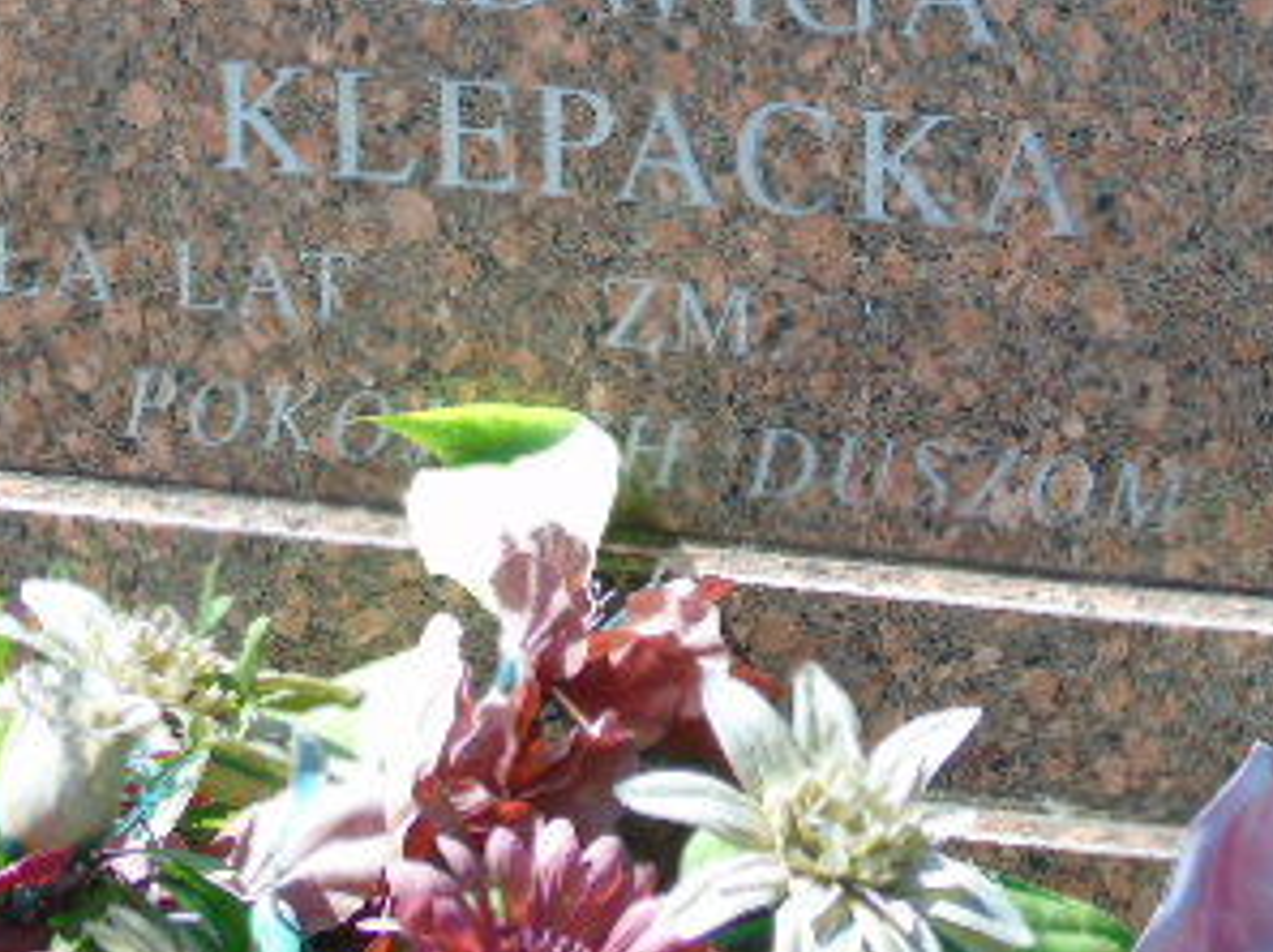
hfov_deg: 8.5
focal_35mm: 233
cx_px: 600
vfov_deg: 6.3
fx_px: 8558
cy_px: -9
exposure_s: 1/250
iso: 80
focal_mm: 19
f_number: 4.4
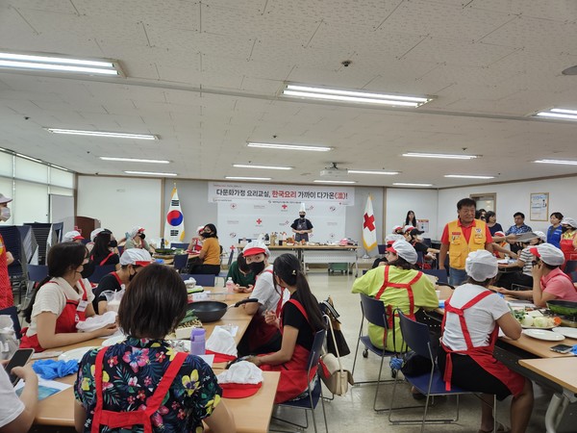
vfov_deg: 58.9
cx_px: 288
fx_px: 383
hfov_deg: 73.9
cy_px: 216
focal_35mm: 23
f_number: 1.8
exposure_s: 1/120
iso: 160
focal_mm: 5.4
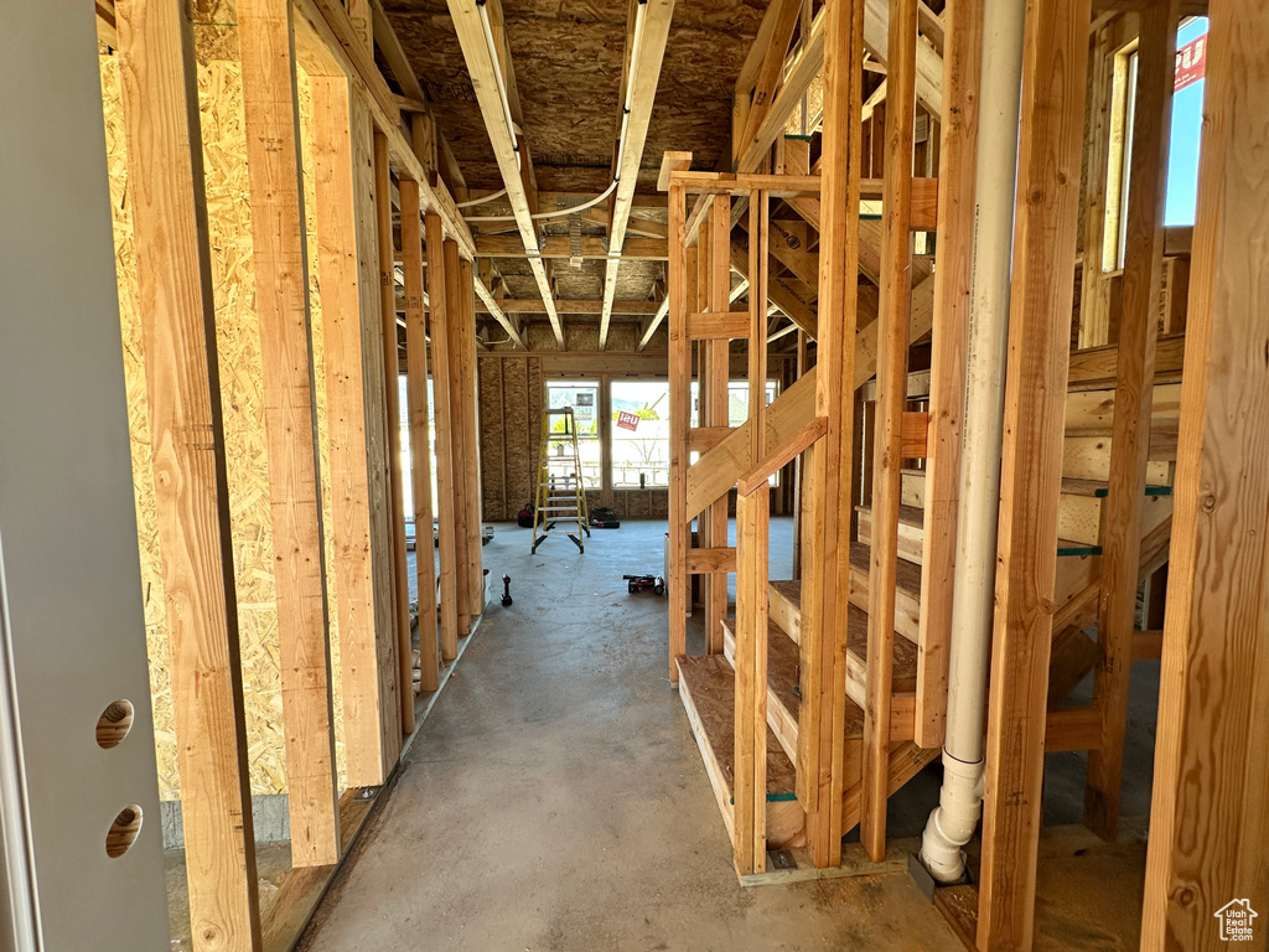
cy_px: 476
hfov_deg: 102.1
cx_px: 634
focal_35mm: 14
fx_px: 513
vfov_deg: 85.7
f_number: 2.2
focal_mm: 2.22
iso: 80
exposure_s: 1/99
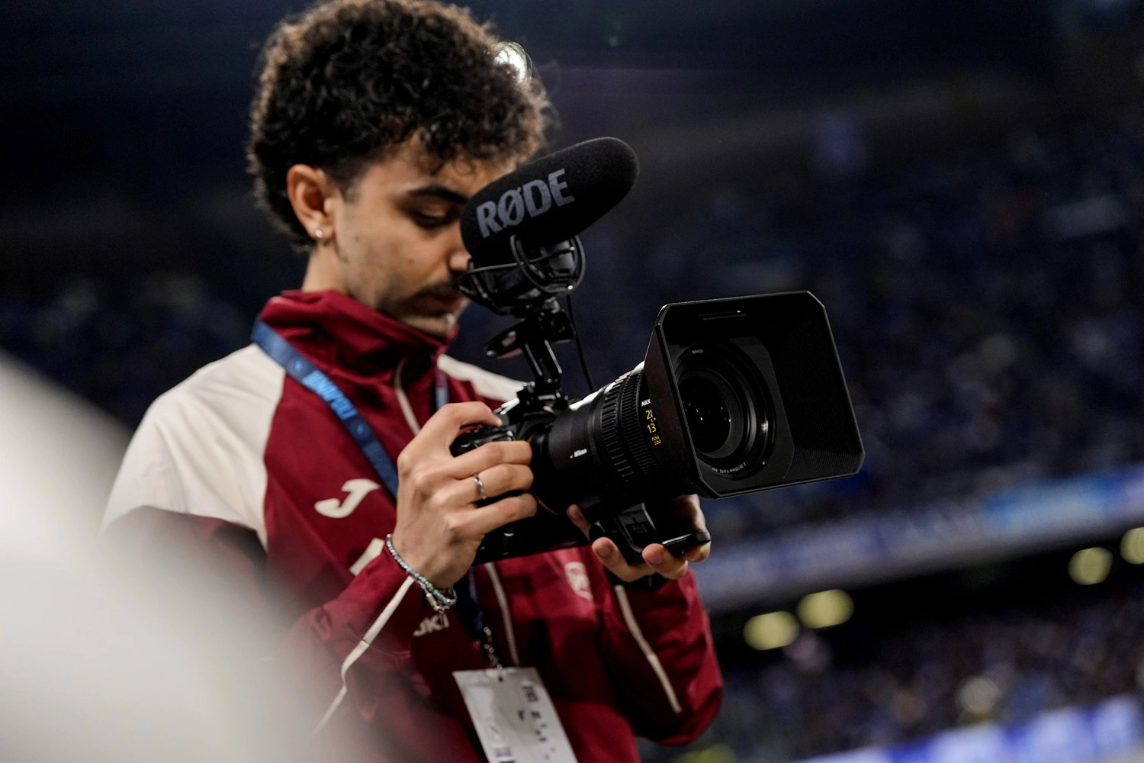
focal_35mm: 84
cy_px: 382
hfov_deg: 24.2
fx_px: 2669
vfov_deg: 16.3
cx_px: 572
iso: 2000
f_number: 3.5
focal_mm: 84
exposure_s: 1/1000
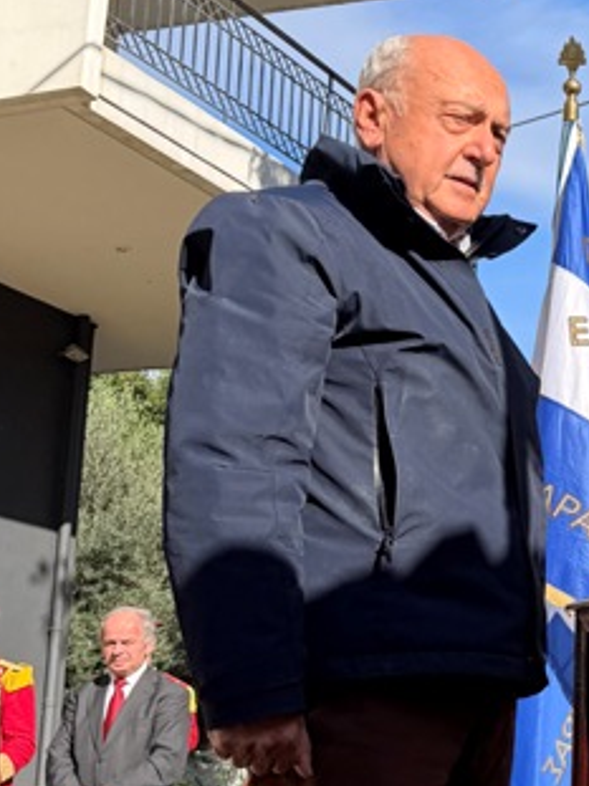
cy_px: 490
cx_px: 890
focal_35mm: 79
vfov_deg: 24.7
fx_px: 1794
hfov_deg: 16.9
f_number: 1.78
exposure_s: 1/2525
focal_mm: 6.76
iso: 80
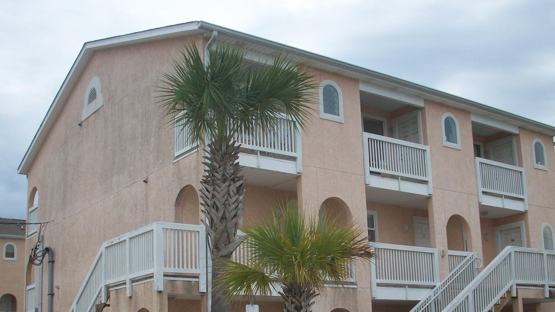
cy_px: 229
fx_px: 692
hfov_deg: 43.7
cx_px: 291
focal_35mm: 47
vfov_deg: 25.2
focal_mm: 6.2
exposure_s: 1/595
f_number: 2.8
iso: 80
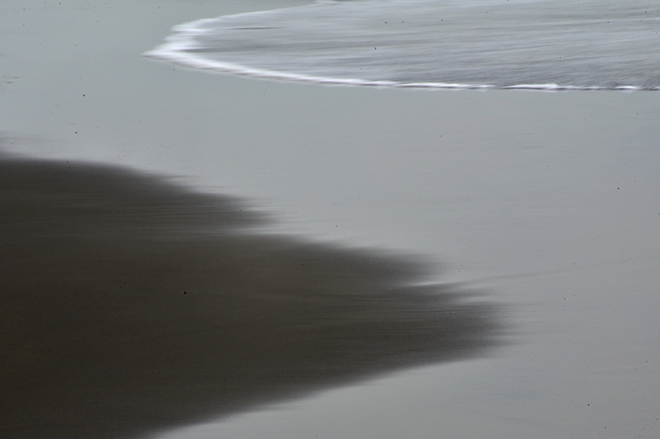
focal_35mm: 300
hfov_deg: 6.9
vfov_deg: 4.6
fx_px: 5499
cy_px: 220
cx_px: 330
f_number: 40
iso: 100
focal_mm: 300
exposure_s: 1/4
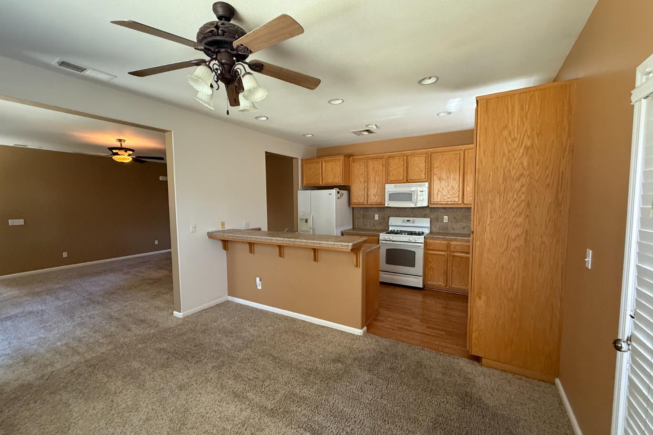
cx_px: 322
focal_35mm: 15
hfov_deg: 100.4
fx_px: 272
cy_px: 220
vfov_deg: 77.3
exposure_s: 1/60
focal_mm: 2.22
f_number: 2.2
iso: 500
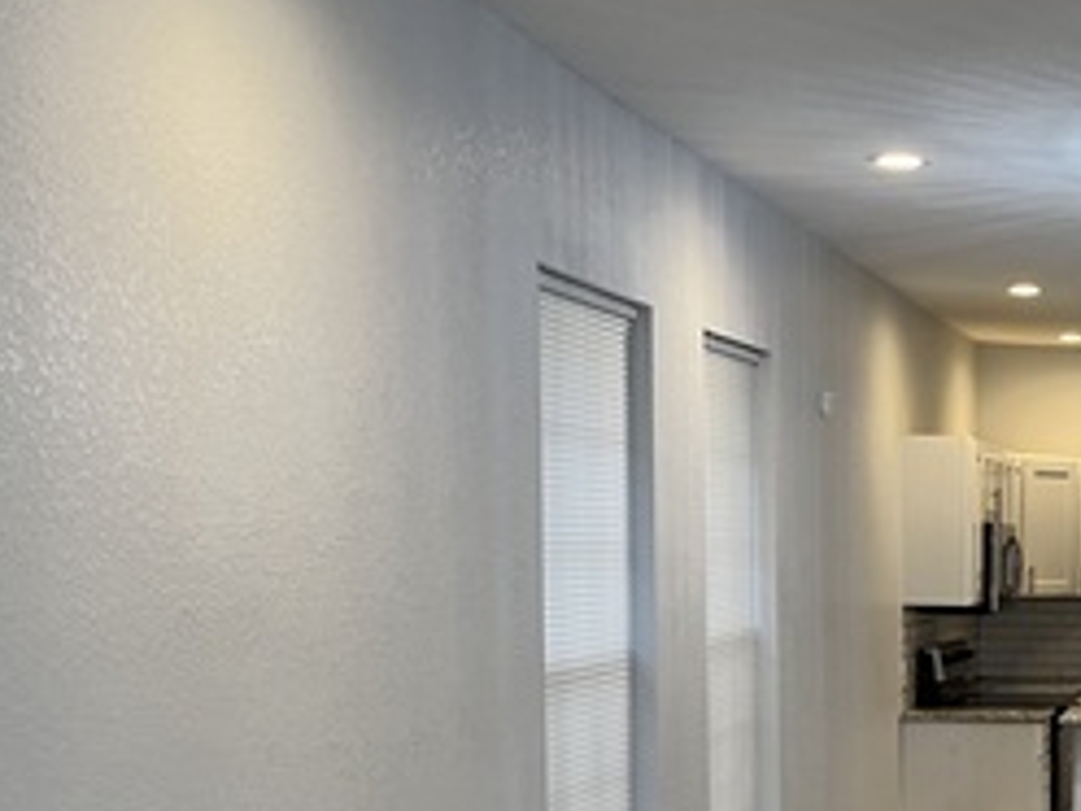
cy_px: 706
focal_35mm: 67
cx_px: 1316
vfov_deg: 21.5
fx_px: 2092
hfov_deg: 25.8
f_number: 1.6
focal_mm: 5.1
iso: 80
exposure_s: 1/60
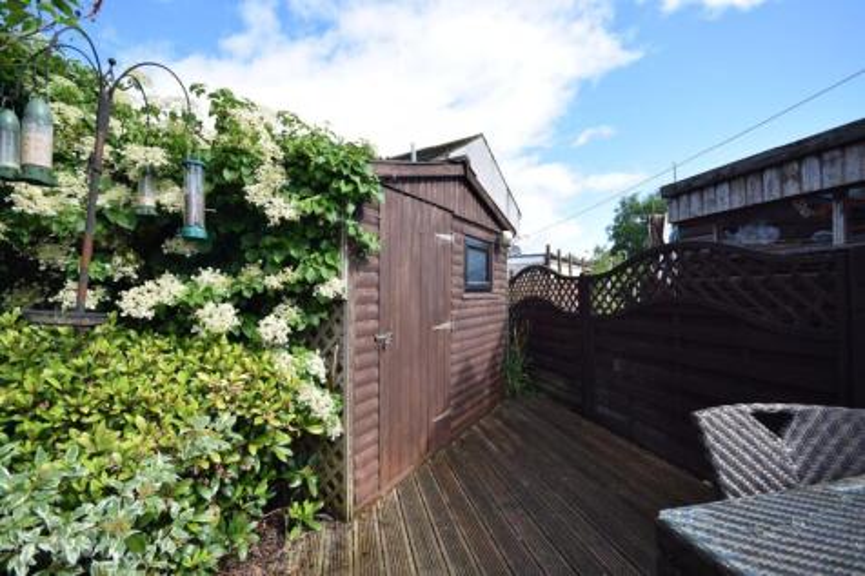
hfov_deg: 100.4
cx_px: 432
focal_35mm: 15
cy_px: 288
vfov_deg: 77.3
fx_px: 360
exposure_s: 1/160
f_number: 6.3
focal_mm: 10
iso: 100
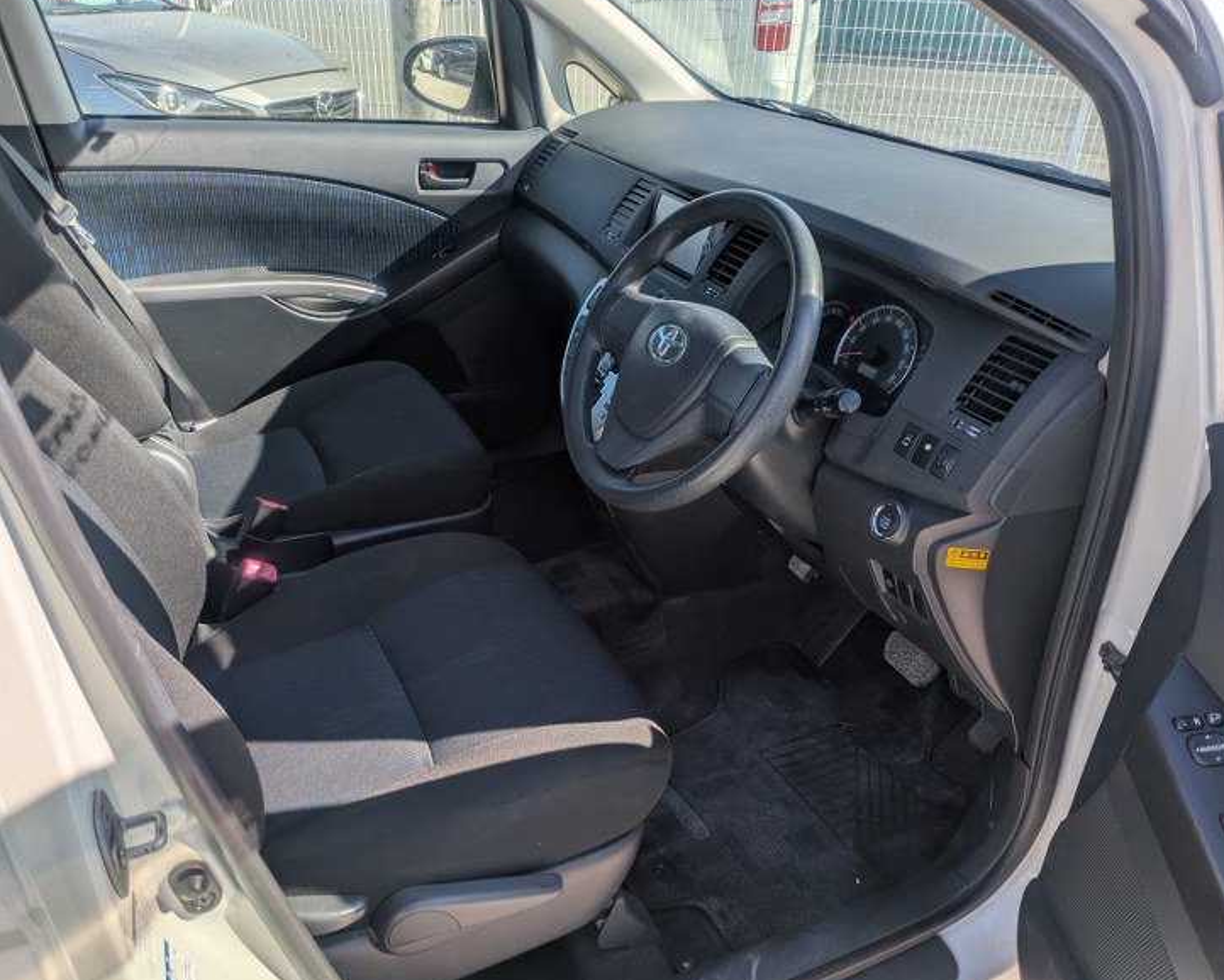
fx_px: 978
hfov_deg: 64.0
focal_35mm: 27
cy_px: 483
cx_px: 594
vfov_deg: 53.2
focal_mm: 5.43
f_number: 1.89
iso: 41
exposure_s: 1/1481
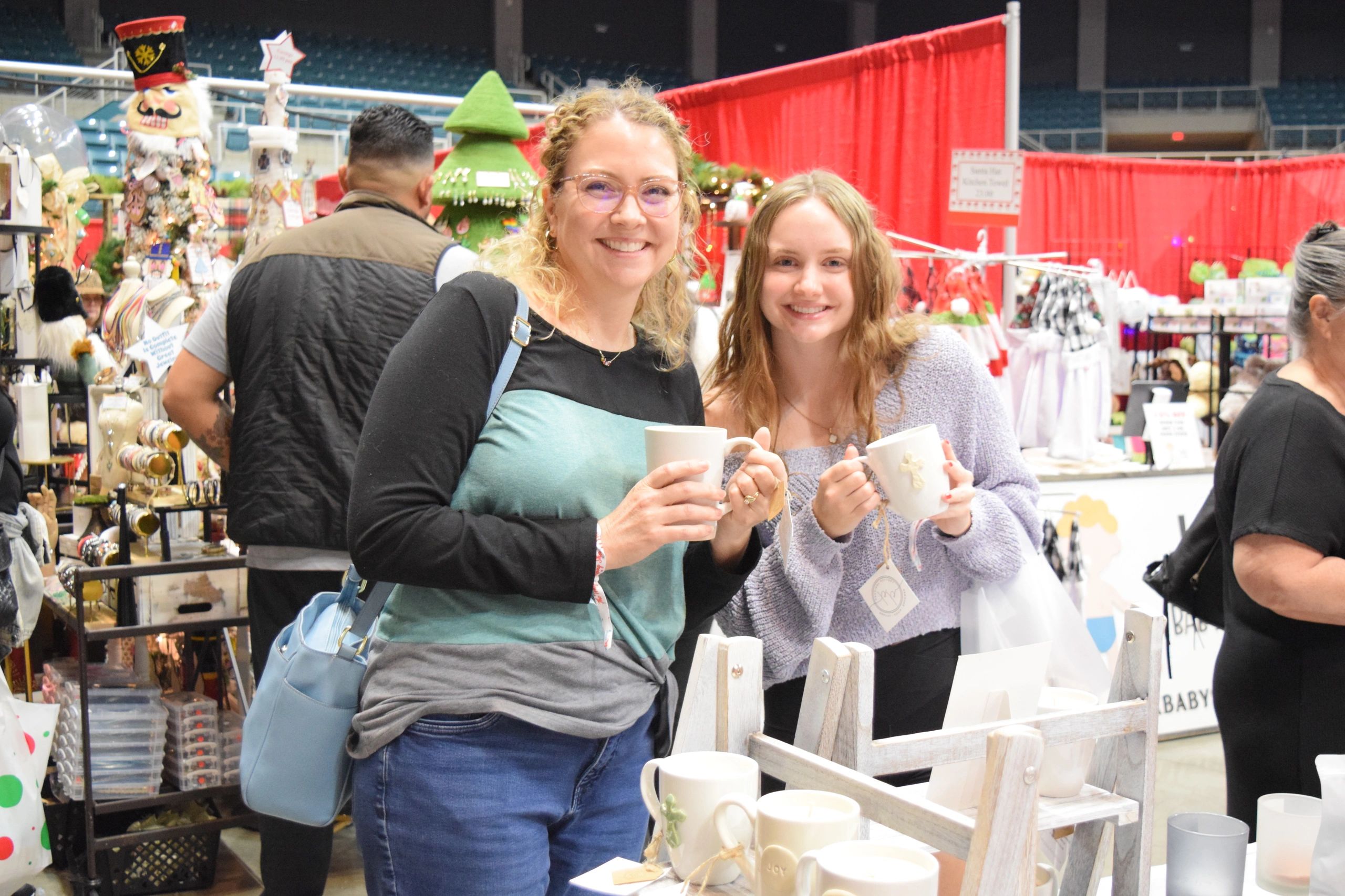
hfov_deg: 46.4
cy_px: 448
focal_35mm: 42
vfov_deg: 31.9
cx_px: 672
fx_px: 1569
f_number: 4.2
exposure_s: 1/60
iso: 3200
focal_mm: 28
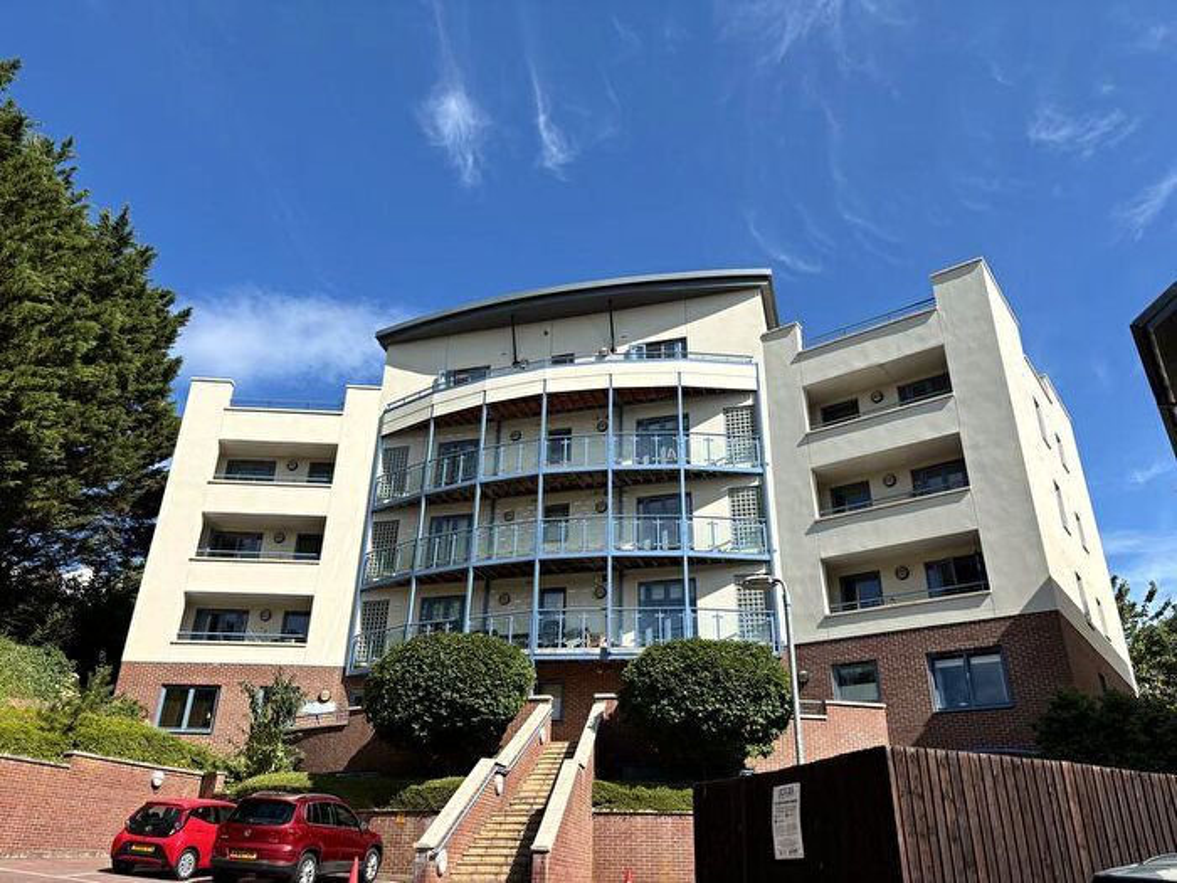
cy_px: 442
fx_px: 884
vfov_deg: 53.1
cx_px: 588
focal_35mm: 26
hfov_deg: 67.3
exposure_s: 1/3106
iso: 50
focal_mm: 5.96
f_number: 1.6
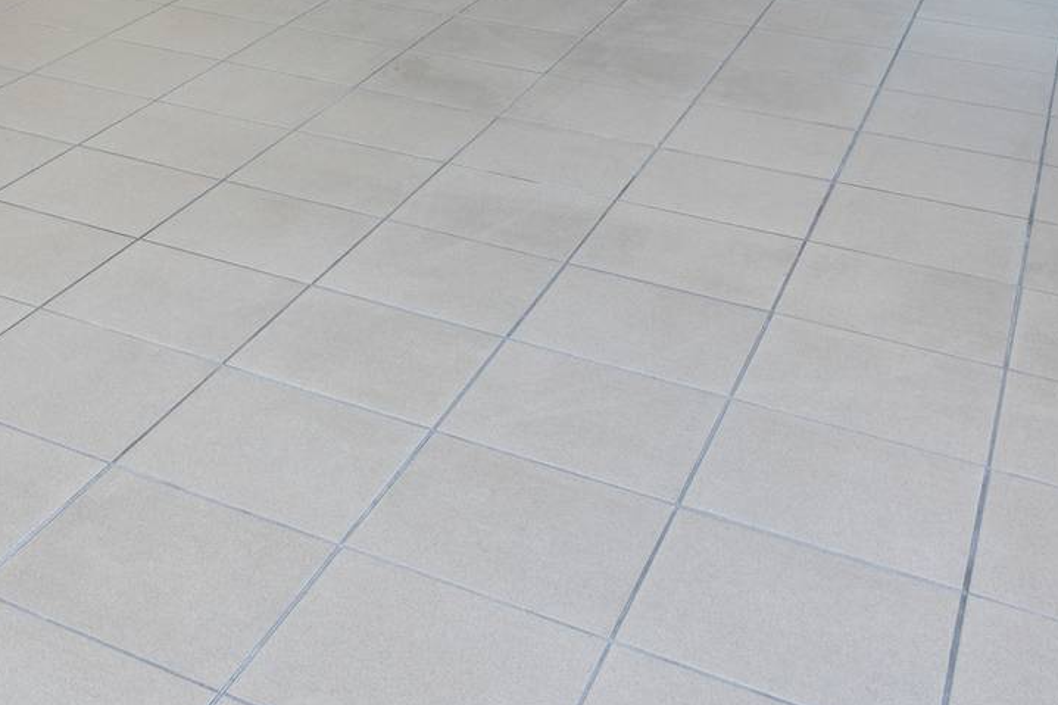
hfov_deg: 32.5
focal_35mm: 57
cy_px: -378
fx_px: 1675
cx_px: 18
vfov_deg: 20.2
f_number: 11
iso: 250
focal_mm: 16
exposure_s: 1/40
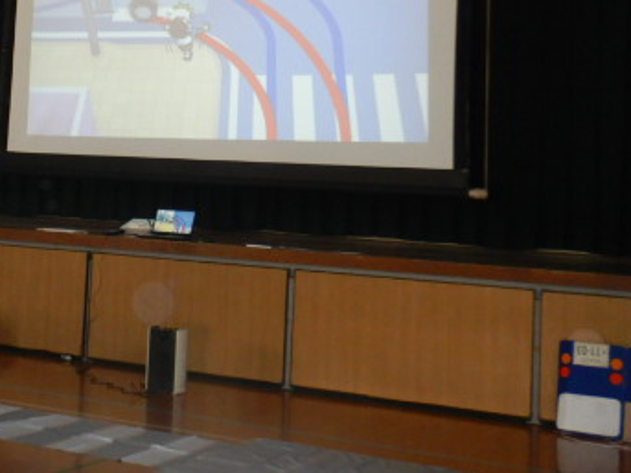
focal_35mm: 69
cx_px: 46
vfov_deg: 21.1
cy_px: 99
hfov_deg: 27.0
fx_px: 1257
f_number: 4.2
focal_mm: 6.6
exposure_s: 1/30
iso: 560
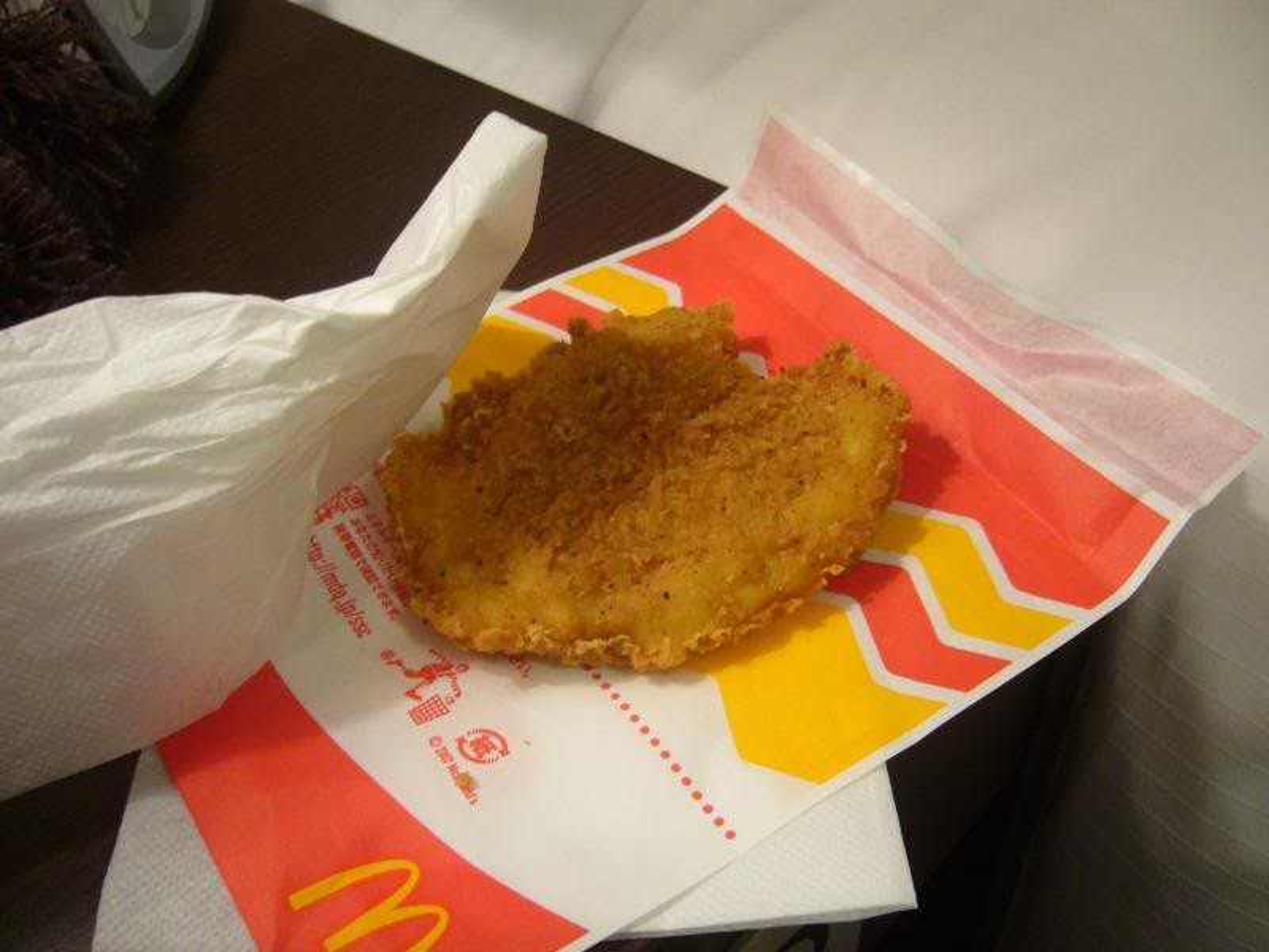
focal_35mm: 35
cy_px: 476
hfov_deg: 52.6
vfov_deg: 40.7
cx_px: 634
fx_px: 1283
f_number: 2.8
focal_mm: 5.8
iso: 125
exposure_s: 1/15
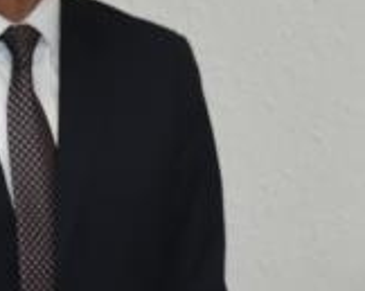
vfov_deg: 3.8
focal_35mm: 401
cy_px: 218
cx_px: 79
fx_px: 4324
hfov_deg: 4.8
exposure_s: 1/125
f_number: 5.6
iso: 1600
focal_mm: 45
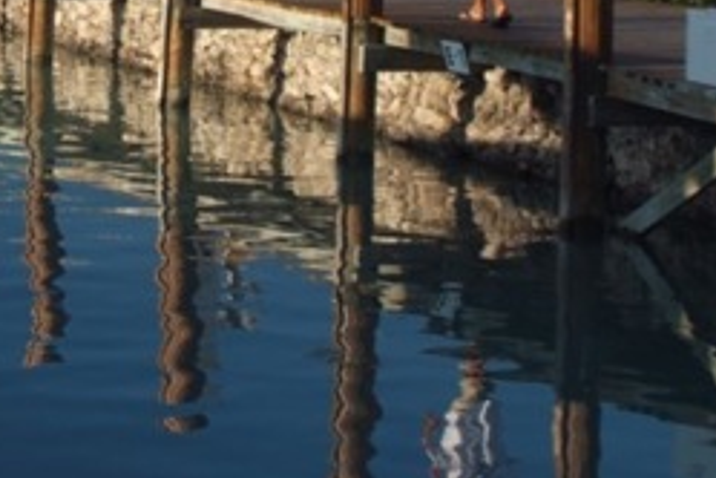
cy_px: -151
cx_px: 37
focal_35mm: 145
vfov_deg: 9.3
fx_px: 2884
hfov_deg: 14.0
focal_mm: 35
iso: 200
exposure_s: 1/142
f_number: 6.3
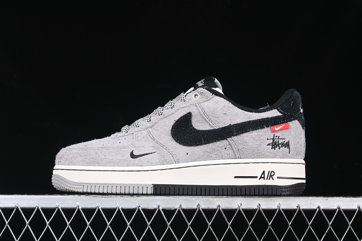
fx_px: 754
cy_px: 120
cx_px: 181
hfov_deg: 27.0
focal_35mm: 75
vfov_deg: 18.2
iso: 160
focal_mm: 50
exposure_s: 1/80
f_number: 7.1
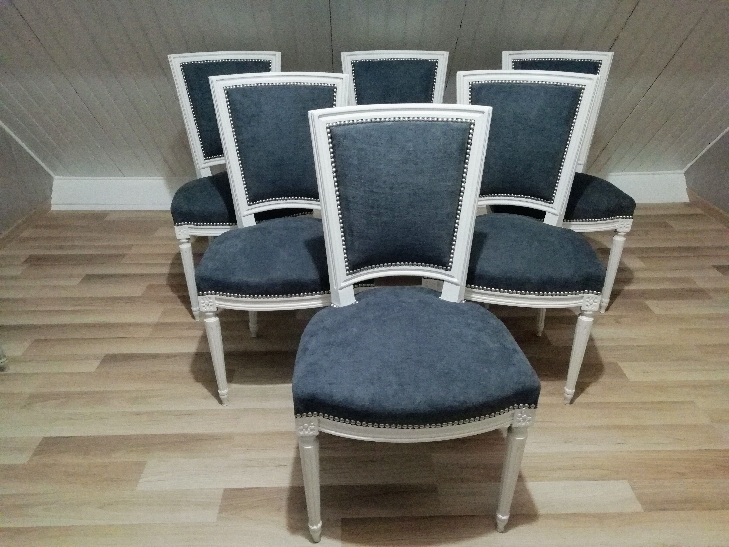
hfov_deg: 67.3
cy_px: 274
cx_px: 364
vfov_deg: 53.1
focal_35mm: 26
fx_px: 548
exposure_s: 1/20
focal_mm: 3.46
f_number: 2.2
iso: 640
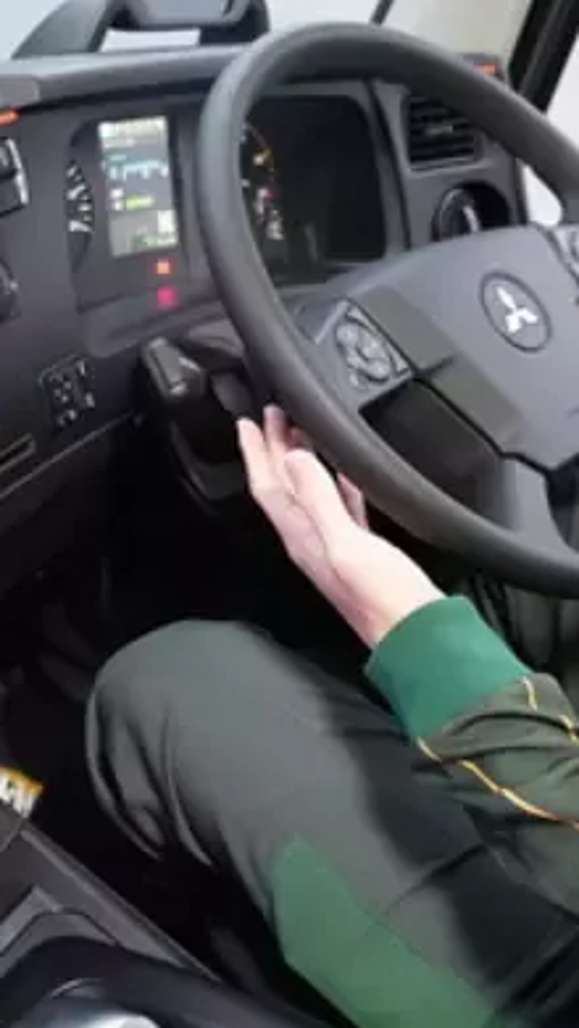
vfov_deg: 39.2
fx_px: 1446
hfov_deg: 22.6
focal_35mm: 53
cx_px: 253
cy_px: 505
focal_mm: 33
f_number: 4
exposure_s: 1/100
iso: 12800
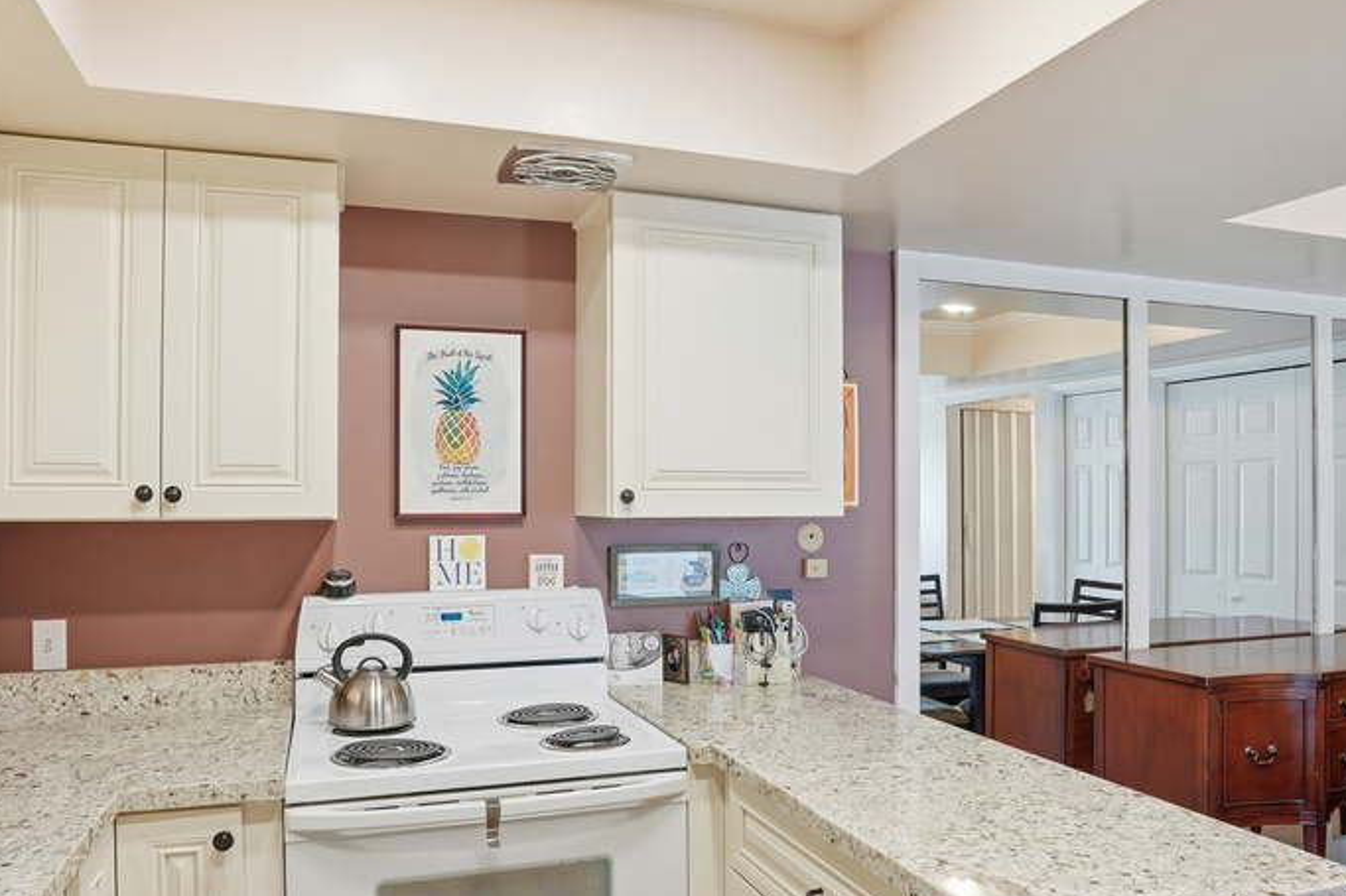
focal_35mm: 24
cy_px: 491
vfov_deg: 53.0
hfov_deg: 73.7
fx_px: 897
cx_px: 648
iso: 250
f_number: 10
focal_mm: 16
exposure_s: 1/50
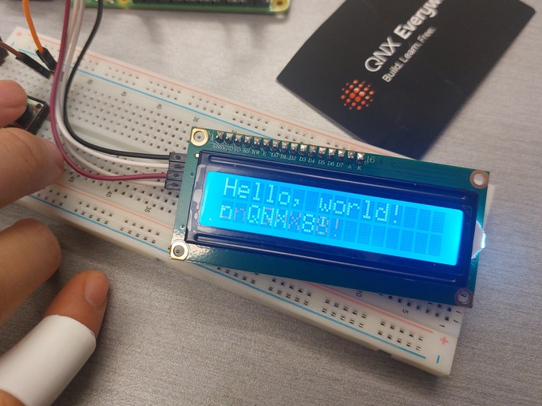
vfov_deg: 51.3
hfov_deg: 65.3
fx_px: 423
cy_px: 183
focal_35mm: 27
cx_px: 271
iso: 200
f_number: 1.8
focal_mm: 5.23
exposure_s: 1/120
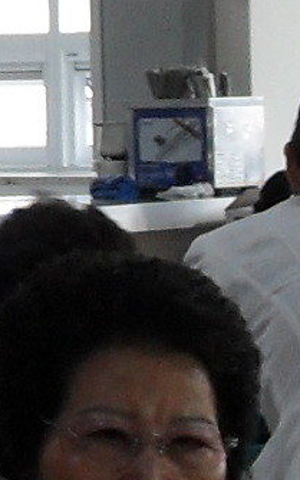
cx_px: 3
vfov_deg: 7.3
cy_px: 250
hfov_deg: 4.6
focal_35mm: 288
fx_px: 3764
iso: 100
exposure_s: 1/90
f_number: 2.8
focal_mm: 6.2
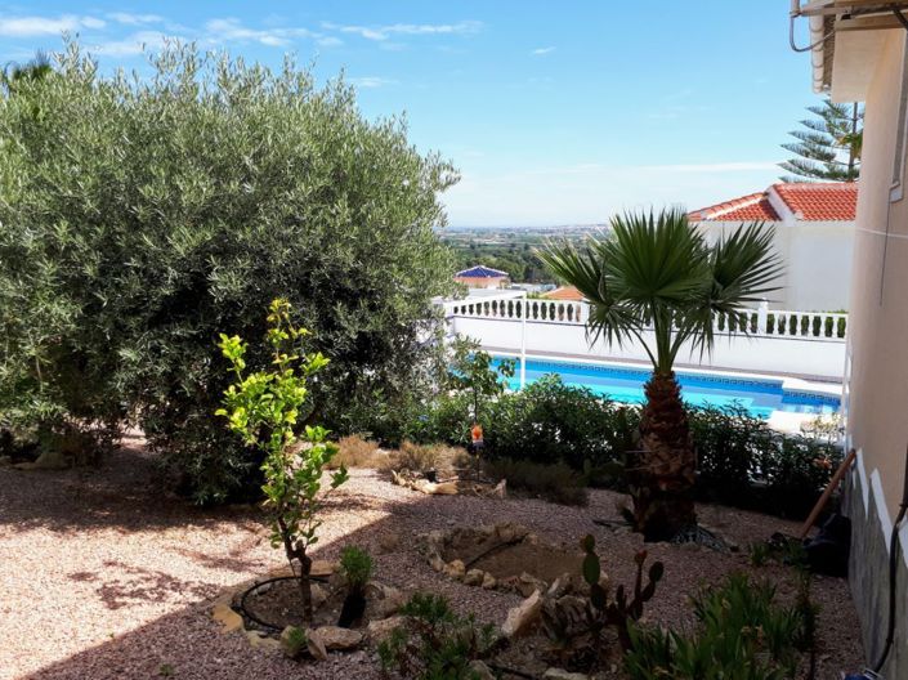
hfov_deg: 65.3
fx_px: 708
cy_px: 340
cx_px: 454
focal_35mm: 27
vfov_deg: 51.3
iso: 40
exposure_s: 1/903
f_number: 1.9
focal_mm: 3.6
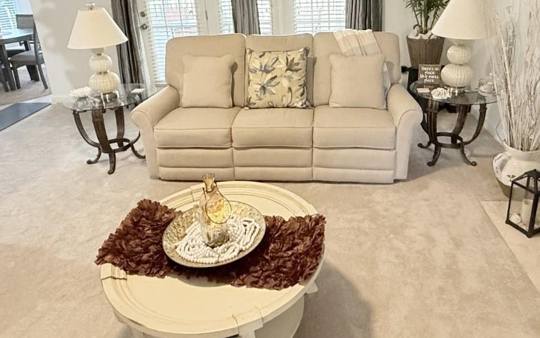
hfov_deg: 68.3
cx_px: 292
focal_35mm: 27
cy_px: 91
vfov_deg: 44.8
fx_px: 397
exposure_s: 1/120
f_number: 2.2
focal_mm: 2.22
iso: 640
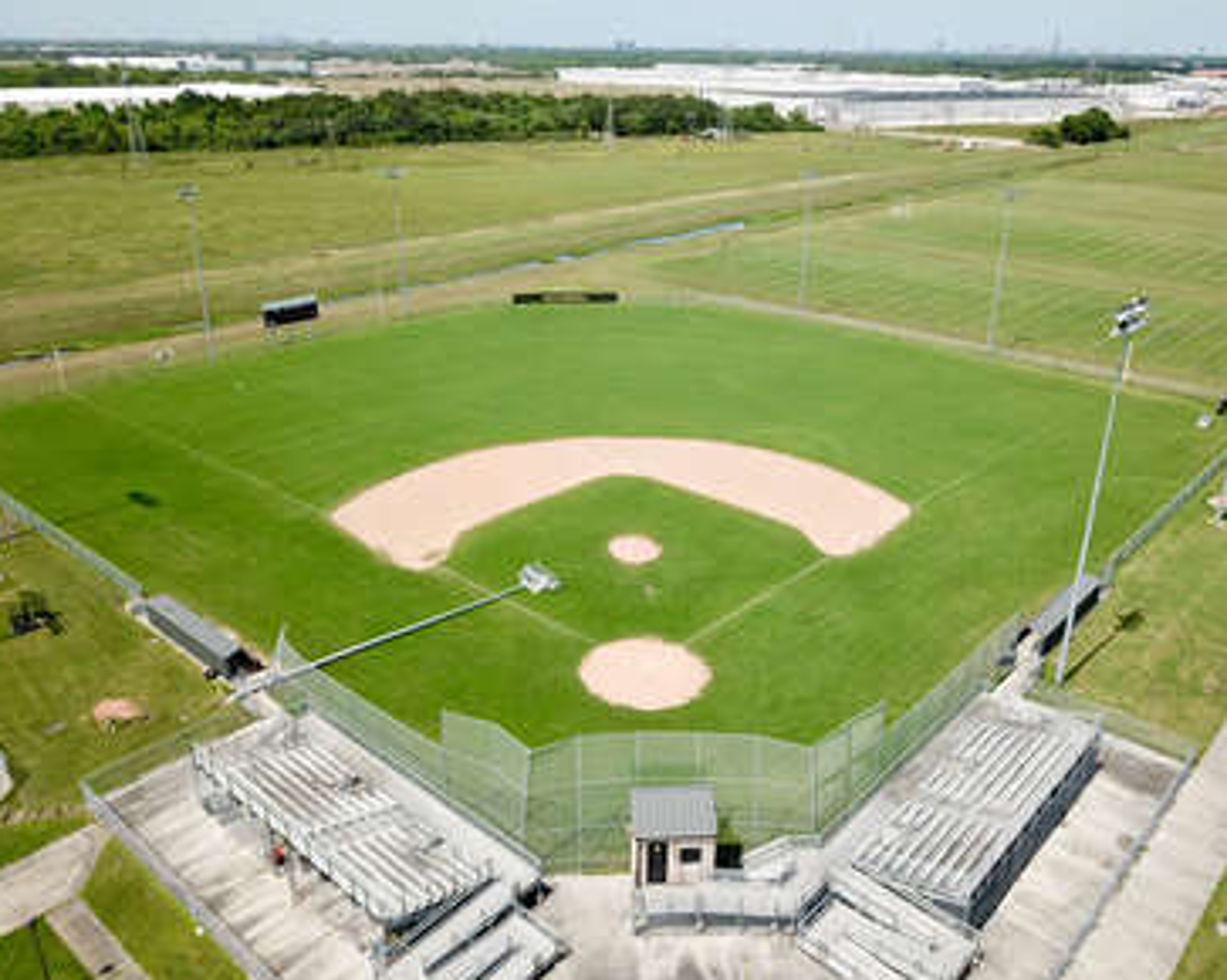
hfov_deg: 62.2
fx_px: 1016
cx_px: 663
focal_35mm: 28
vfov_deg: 51.5
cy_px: 497
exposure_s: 1/1220
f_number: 2.2
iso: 100
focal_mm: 4.73
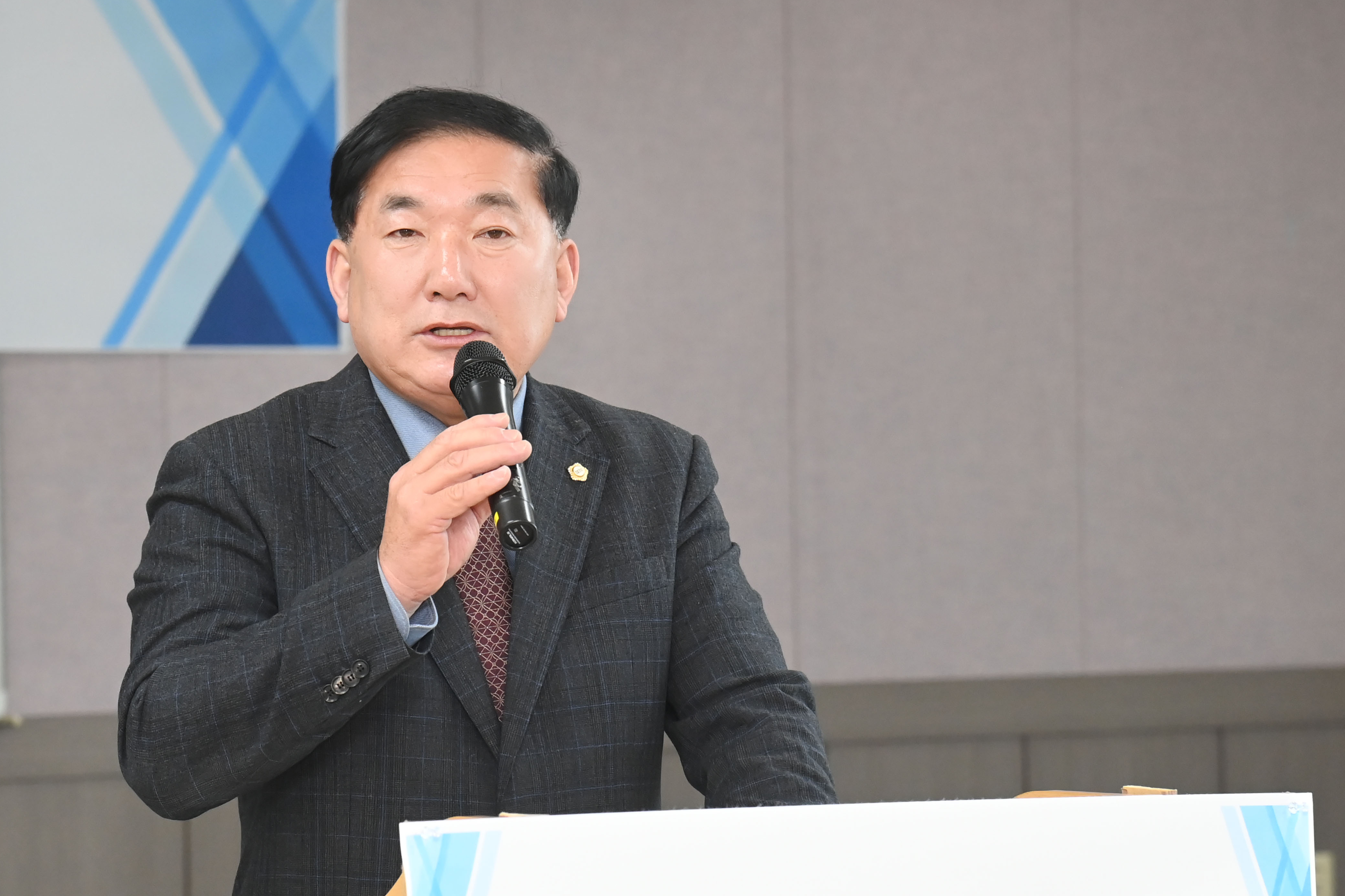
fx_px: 5977
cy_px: 526
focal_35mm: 160
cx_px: 586
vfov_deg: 8.6
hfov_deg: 12.8
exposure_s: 1/250
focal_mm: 120
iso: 3200
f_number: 6.3
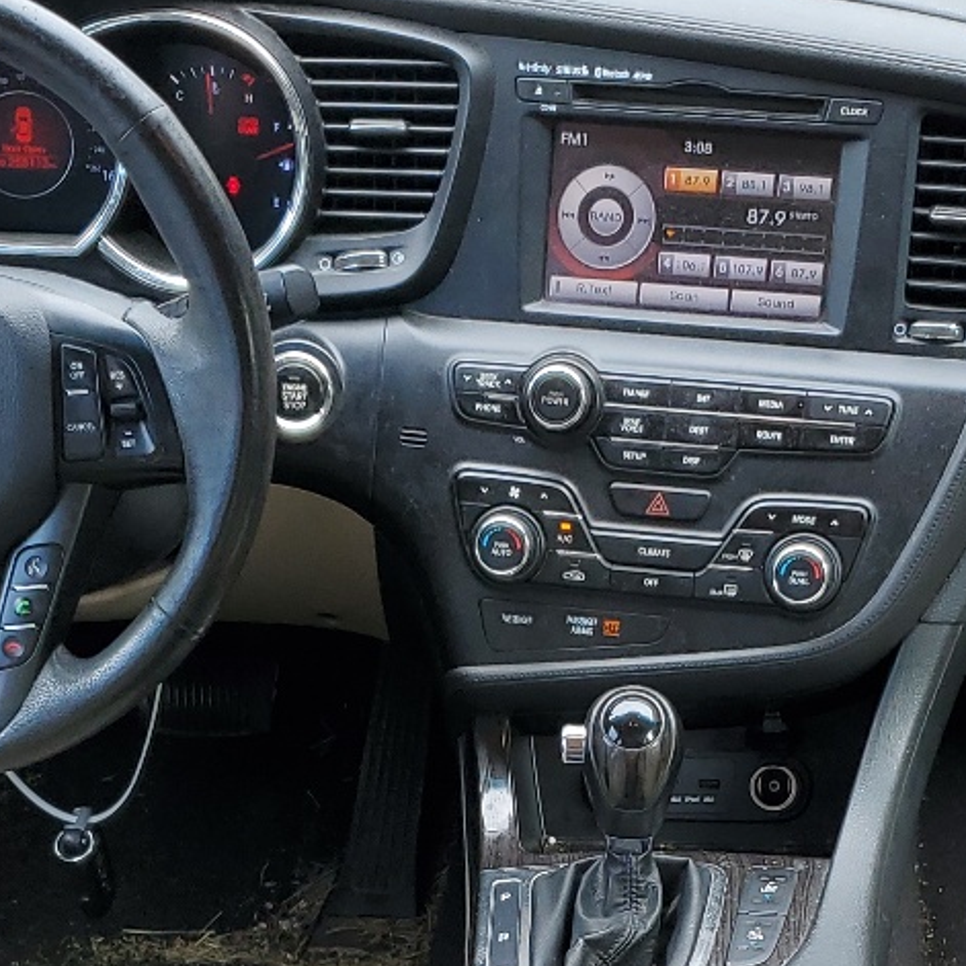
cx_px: 632
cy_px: 1009
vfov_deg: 21.3
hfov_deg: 22.1
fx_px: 2463
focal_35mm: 78
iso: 50
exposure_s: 1/196
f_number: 1.5
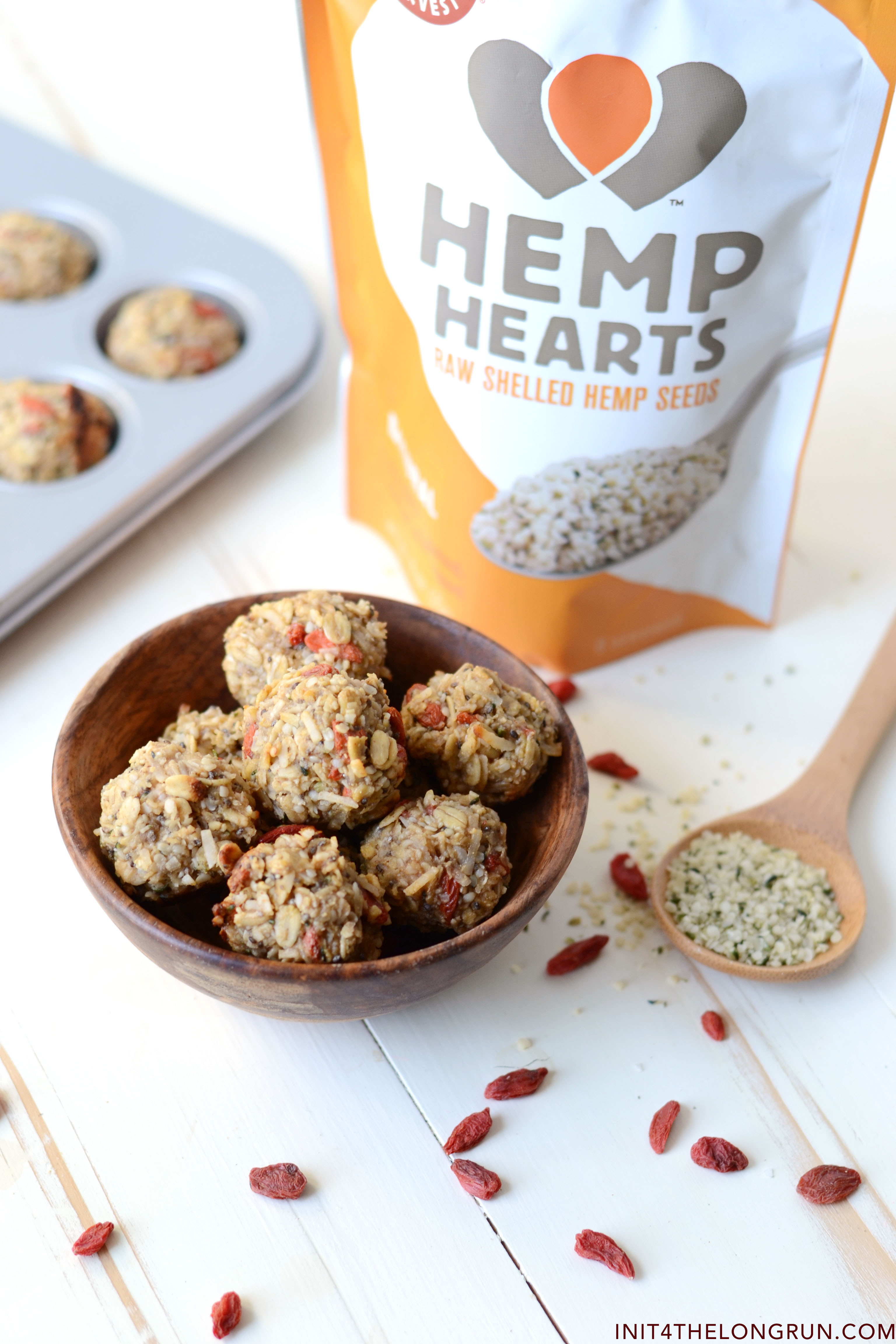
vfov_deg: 27.0
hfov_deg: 18.2
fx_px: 2800
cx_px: 448
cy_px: 672
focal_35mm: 75
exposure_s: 1/50
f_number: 3.2
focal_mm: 50
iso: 100
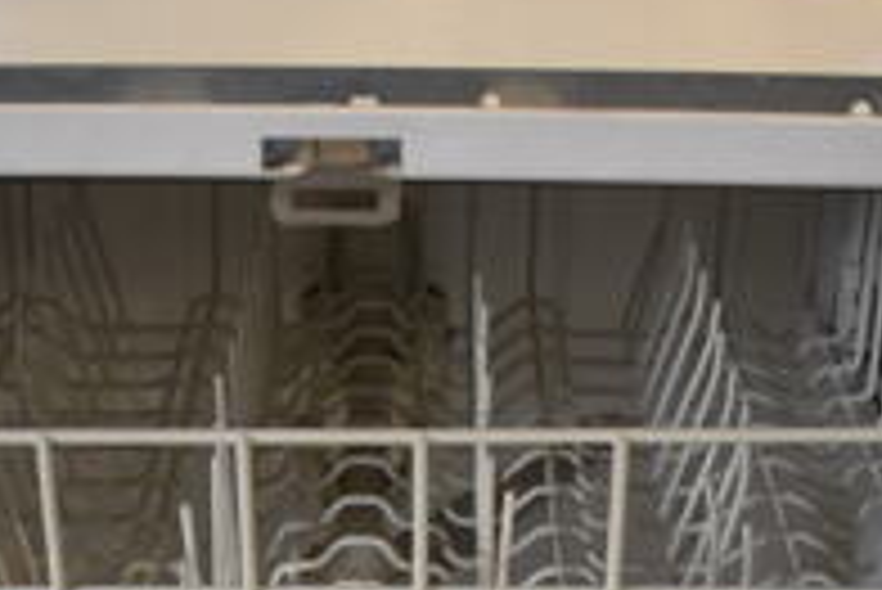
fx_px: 2059
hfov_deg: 24.2
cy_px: 815
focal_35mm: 84
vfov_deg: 15.3
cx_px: 396
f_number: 3.5
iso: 1100
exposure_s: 1/125
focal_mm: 18
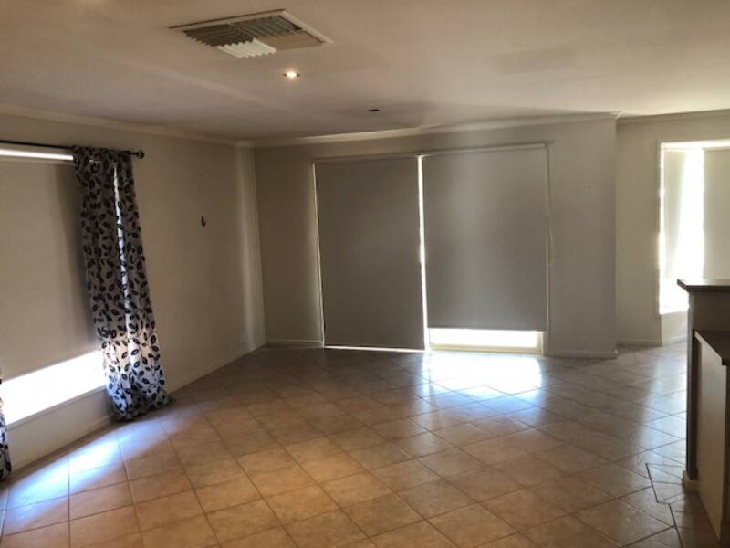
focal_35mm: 29
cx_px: 365
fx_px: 612
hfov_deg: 61.7
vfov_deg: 48.2
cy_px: 274
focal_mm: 3.99
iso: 64
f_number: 1.8
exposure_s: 1/17
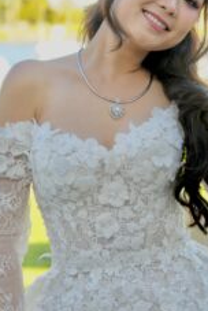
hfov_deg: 11.0
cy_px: 85
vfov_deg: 16.3
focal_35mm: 125
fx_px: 1080
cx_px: 139
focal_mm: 71
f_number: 5
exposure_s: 1/640
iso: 640
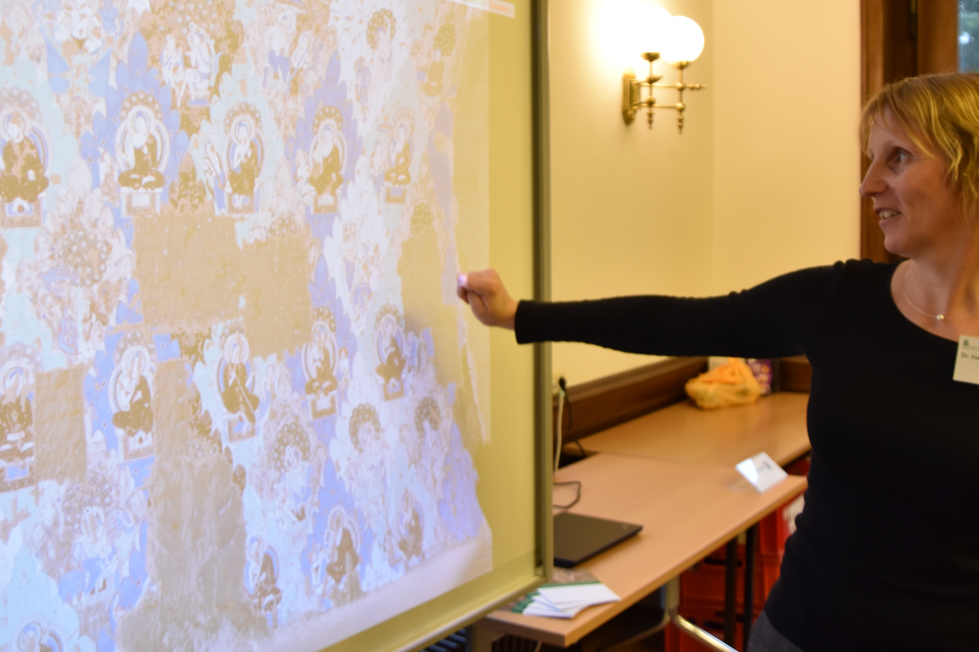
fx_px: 1060
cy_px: 208
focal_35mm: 39
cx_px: 551
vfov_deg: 33.8
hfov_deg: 49.4
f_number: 3.5
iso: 400
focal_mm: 18
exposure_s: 1/50
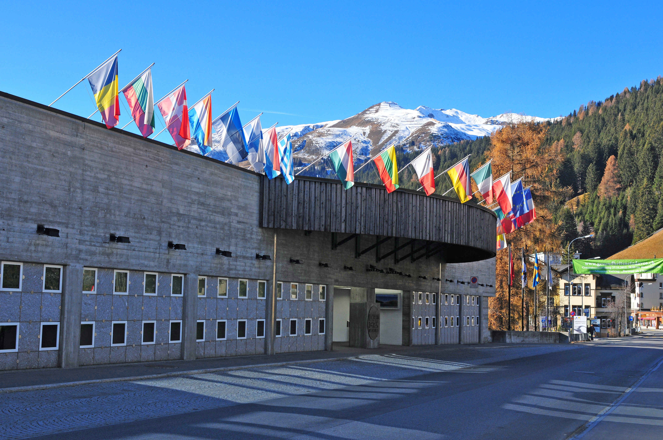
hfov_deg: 41.2
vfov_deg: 28.0
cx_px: 332
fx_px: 883
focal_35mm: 48
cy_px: 220
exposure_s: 1/250
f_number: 8
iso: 200
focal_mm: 32
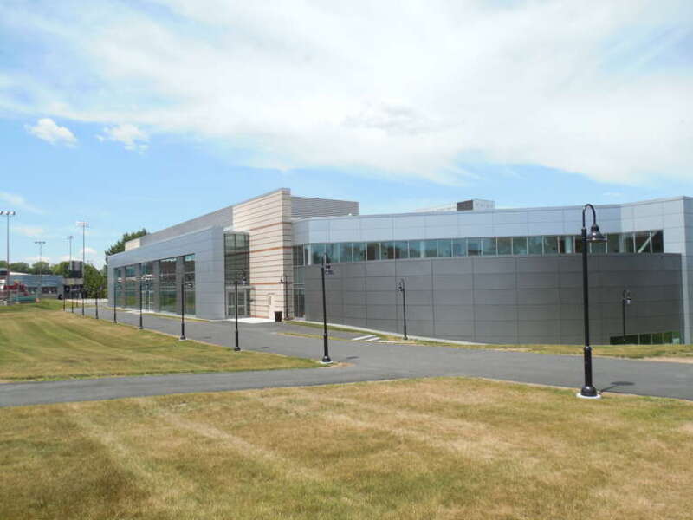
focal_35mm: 25
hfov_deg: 69.4
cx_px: 346
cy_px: 260
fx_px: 500
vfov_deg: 54.9
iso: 125
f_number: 3.3
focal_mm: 4.5
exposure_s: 1/1250
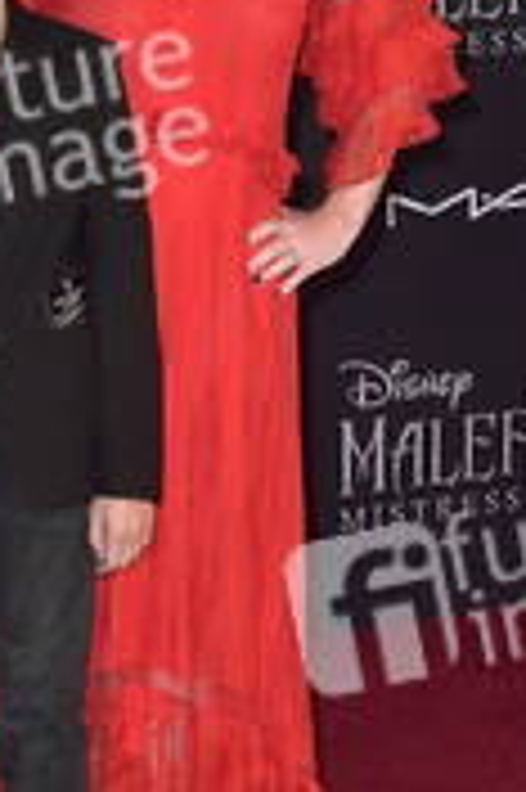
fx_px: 3096
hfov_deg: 9.7
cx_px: 110
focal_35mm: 141
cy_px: 364
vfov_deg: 14.6
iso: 500
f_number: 7.1
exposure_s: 1/250
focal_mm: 62
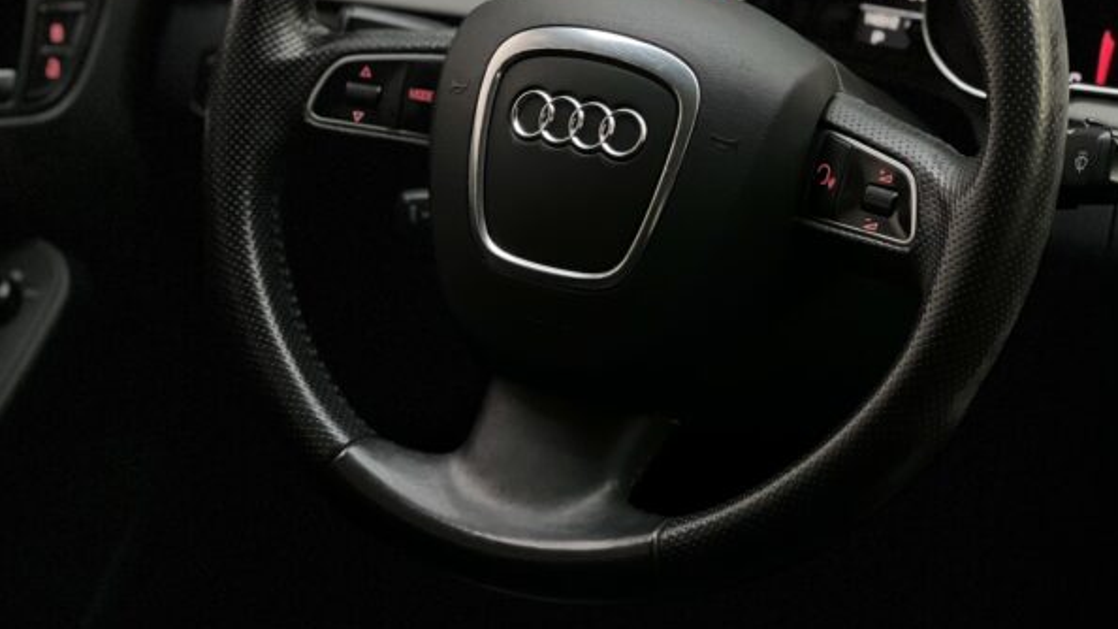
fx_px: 3350
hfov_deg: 18.9
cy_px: 207
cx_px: 557
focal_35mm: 113
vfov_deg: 10.7
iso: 500
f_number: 2.8
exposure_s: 1/21
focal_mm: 9
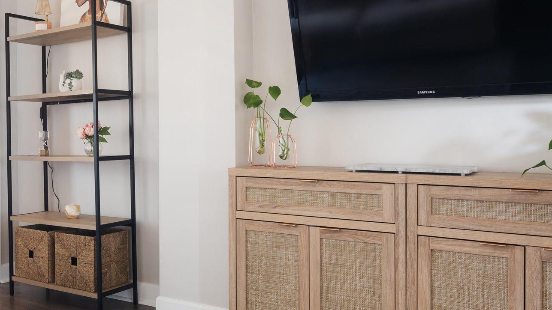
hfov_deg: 47.6
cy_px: 146
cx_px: 108
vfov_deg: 29.7
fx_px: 585
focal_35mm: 40
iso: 250
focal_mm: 16
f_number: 8
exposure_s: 1.3
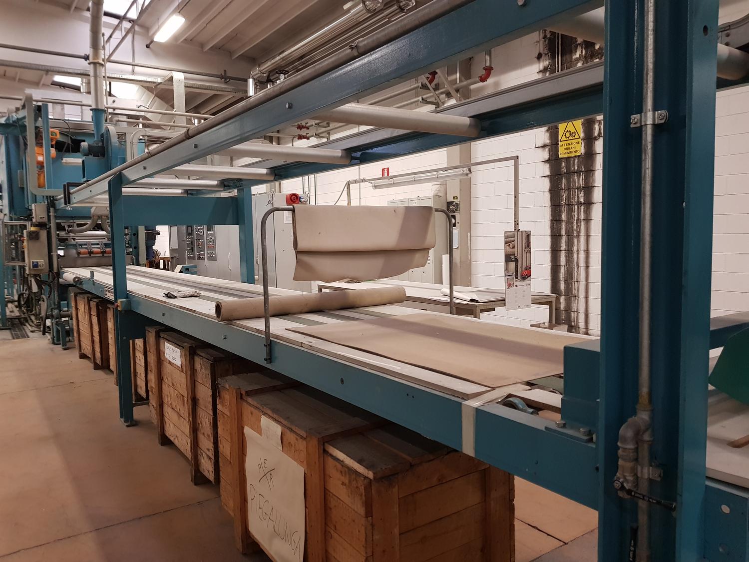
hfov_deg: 67.3
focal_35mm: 26
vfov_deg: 53.1
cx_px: 374
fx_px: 563
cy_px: 281
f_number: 1.7
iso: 250
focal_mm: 4.2
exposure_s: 1/20
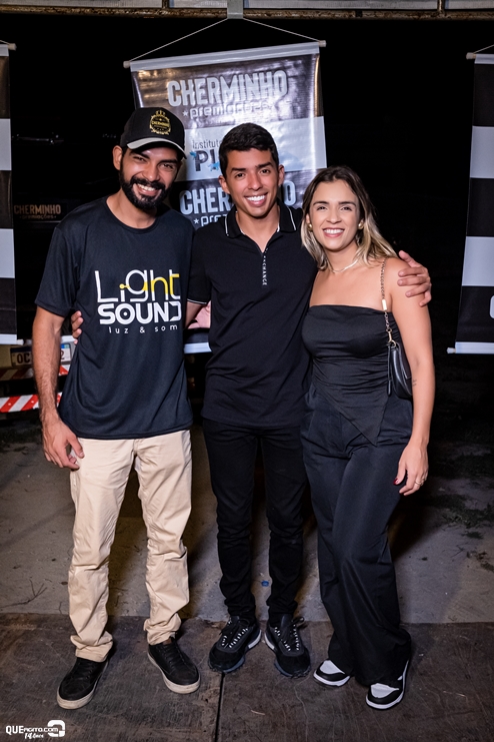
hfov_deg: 36.9
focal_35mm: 36
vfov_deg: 53.1
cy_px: 371
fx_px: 741
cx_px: 247
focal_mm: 24
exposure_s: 1/320
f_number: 2.8
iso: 2000
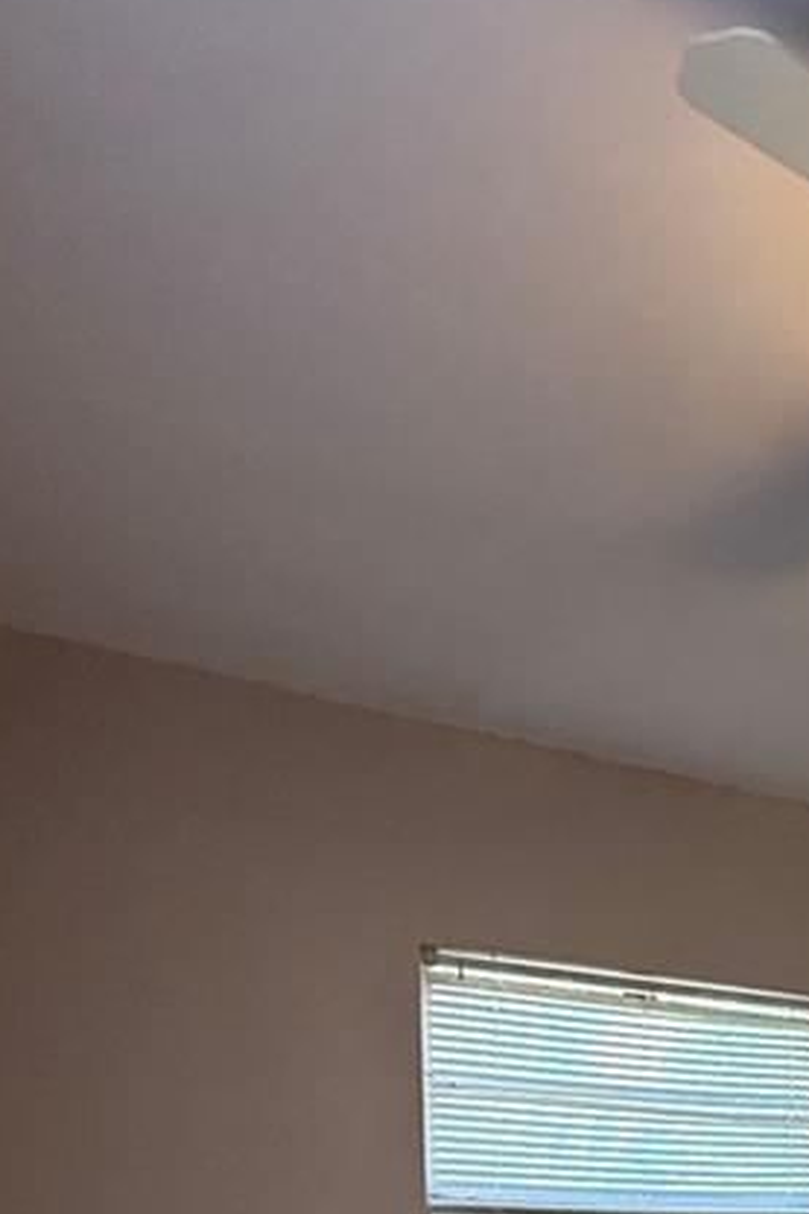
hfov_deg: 26.9
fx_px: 1417
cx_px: 1046
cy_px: 1427
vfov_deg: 36.7
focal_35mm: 42
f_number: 2.2
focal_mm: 2.22
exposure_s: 1/84
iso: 320
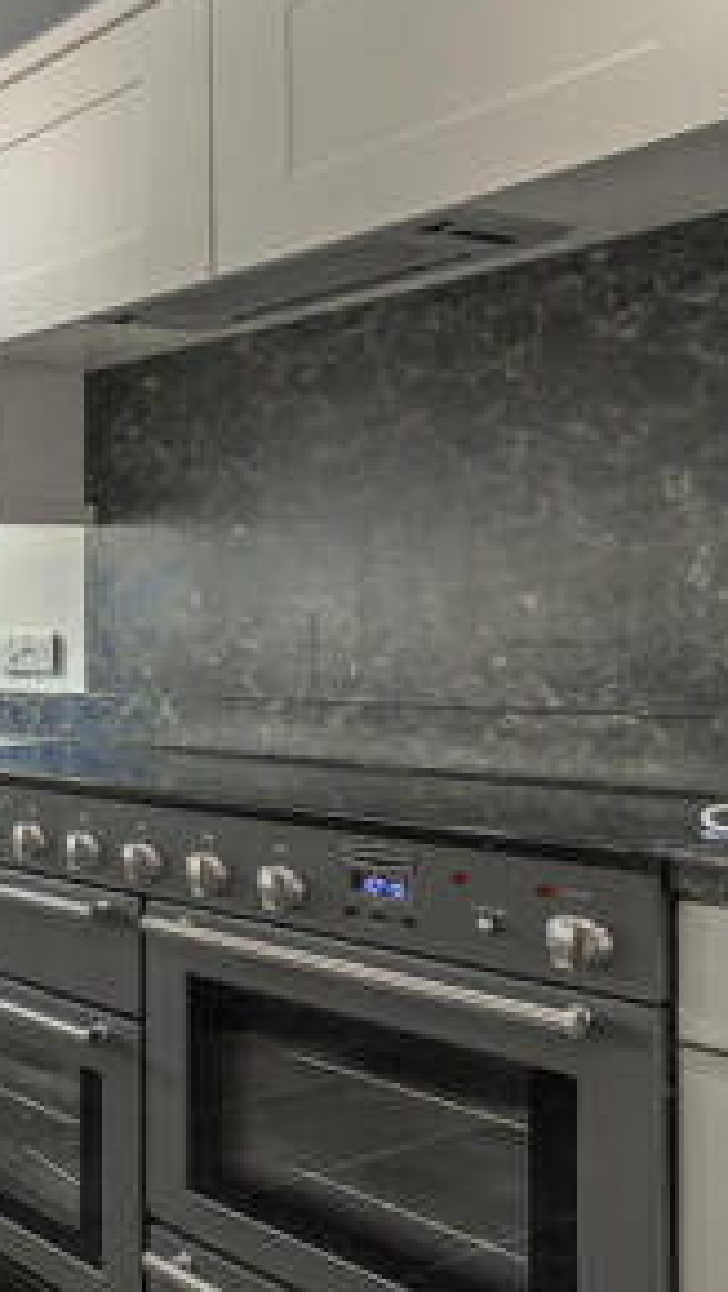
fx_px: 1131
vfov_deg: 59.5
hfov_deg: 22.3
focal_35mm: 33
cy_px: 628
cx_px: -562
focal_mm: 14
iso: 250
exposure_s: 1/125
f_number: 8
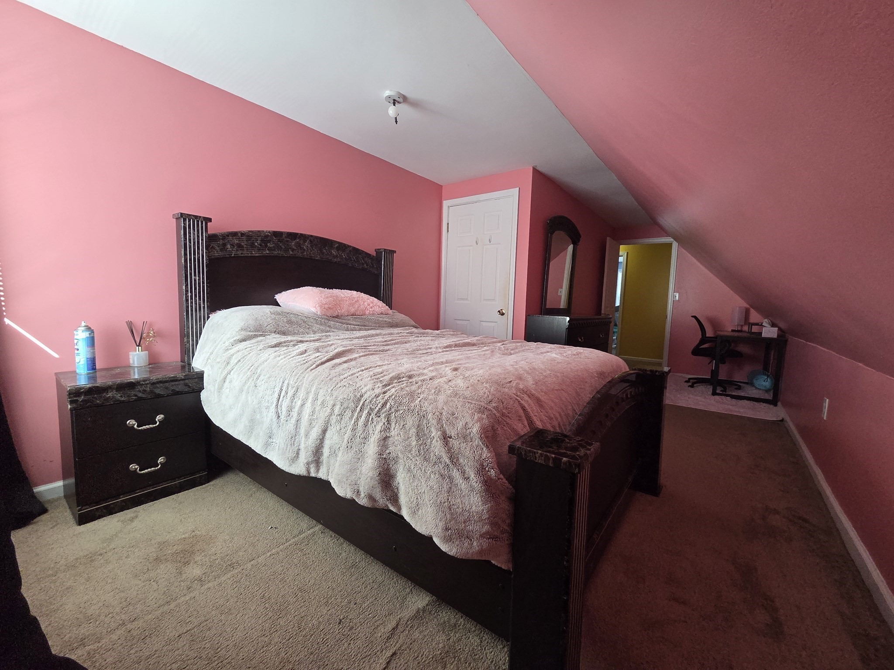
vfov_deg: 89.9
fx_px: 336
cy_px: 335
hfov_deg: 106.2
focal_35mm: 13
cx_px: 447
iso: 160
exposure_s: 1/120
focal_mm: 2.2
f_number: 2.2
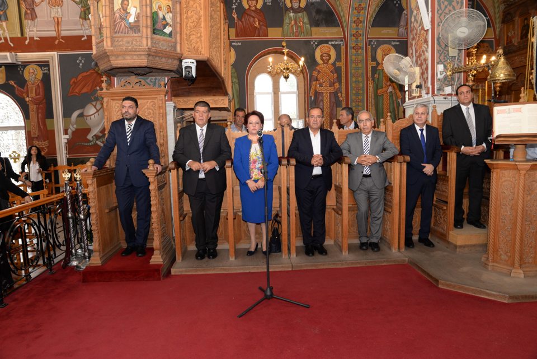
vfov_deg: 53.2
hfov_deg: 73.7
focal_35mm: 24
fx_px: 358
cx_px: 268
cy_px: 180
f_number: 6.3
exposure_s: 1/50
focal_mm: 24
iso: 1000
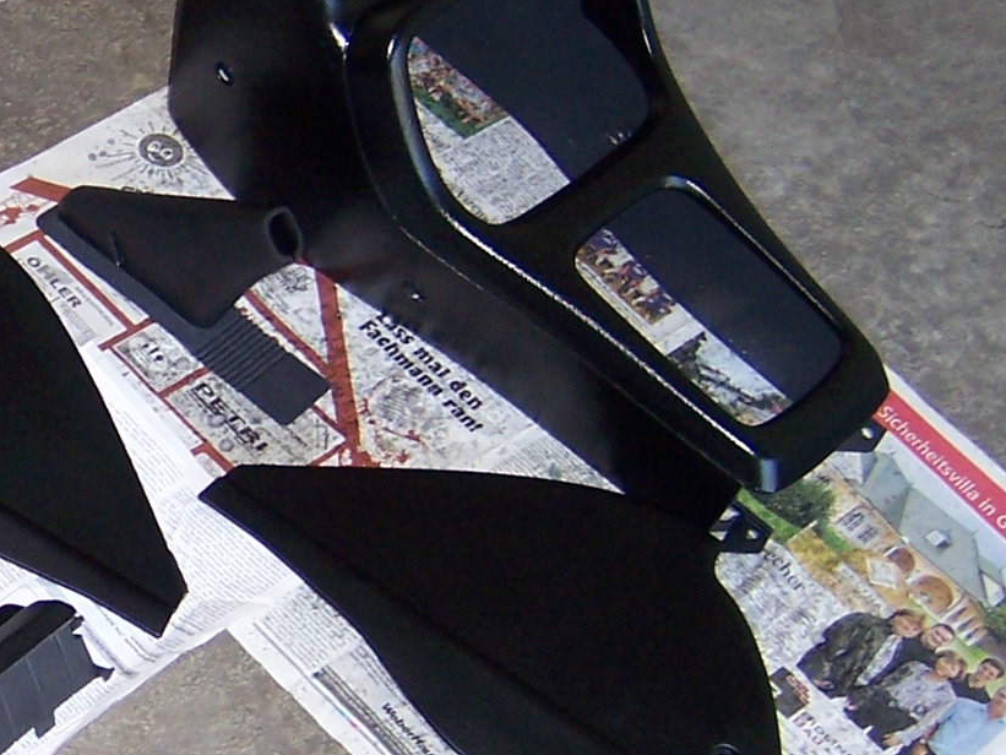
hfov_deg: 18.7
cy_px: 401
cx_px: -99
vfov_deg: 14.7
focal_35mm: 101
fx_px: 2936
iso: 125
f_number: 2.8
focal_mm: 6.2
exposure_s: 1/60
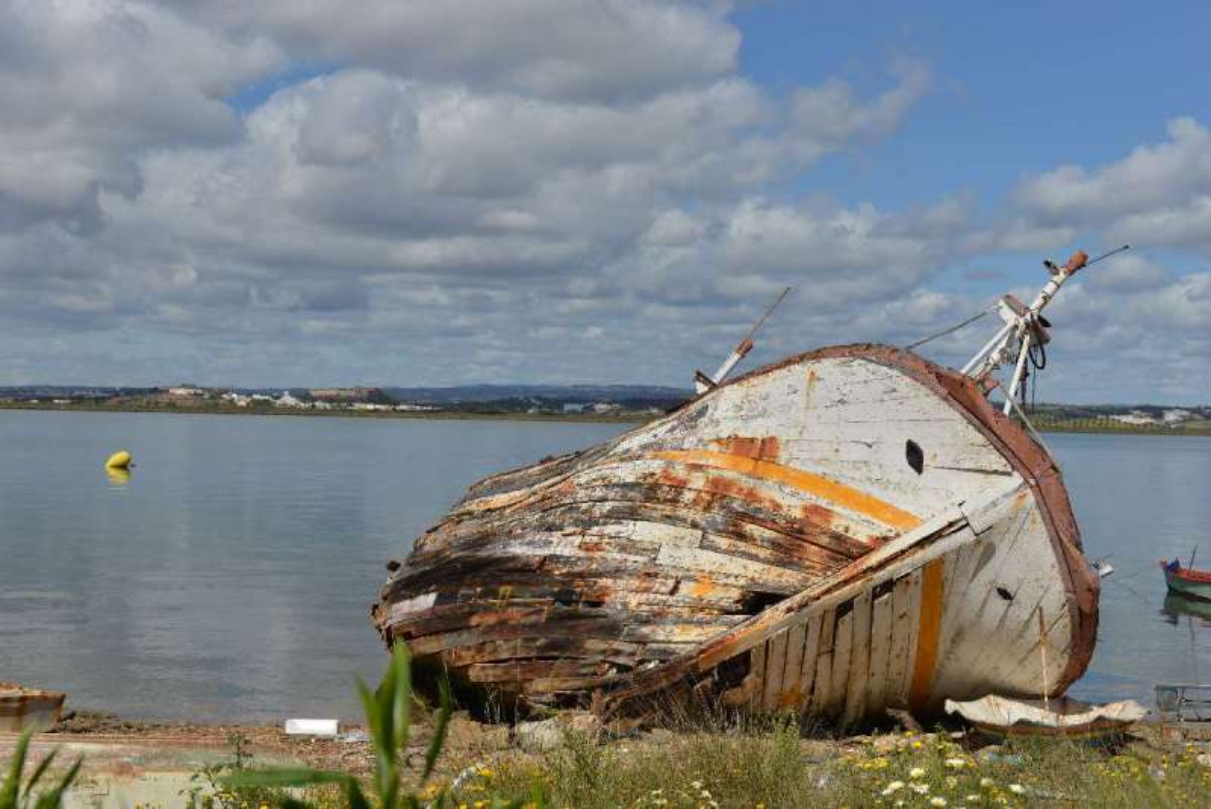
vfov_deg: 27.0
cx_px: 606
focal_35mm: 50
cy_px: 404
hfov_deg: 39.6
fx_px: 1682
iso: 125
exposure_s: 1/800
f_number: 8
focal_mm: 50
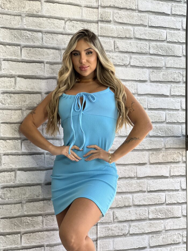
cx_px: 94
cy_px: 126
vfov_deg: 25.3
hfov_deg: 19.1
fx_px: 557
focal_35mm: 77
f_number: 2.8
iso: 100
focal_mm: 9
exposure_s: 1/120
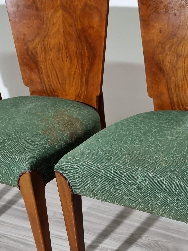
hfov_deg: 26.9
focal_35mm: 53
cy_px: 146
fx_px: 384
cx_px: 155
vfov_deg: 36.1
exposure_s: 1/50
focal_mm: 6.7
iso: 160
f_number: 1.8
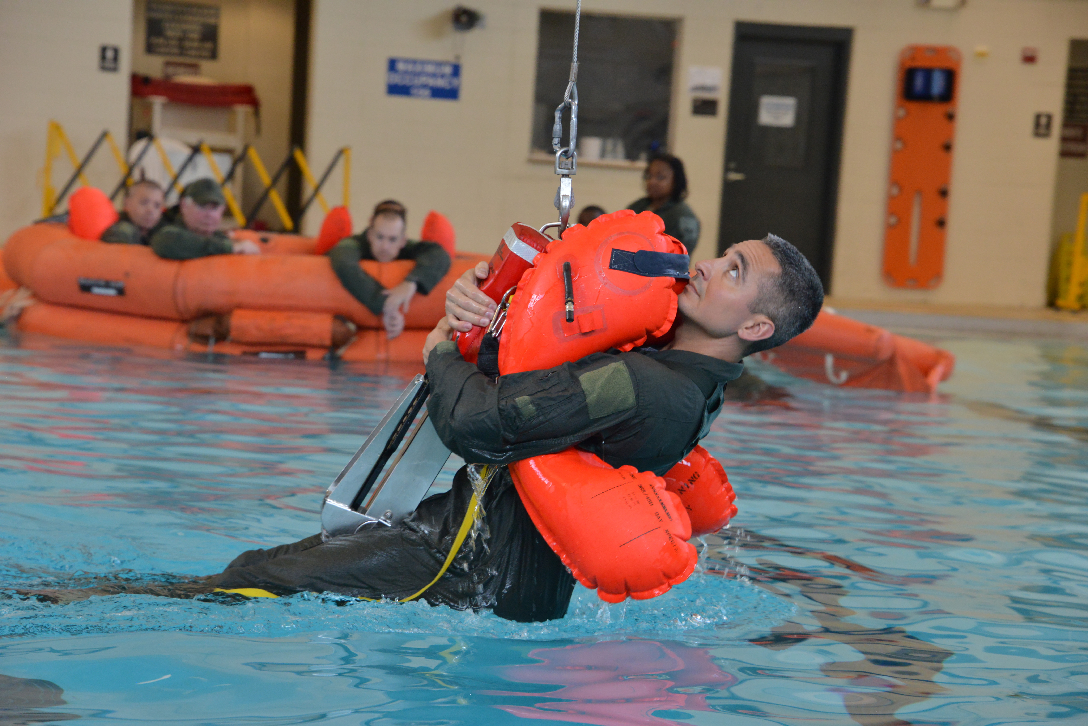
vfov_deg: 11.2
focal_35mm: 122
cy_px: 363
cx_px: 544
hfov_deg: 16.8
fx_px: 3688
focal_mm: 122
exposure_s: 1/125
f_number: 8
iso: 2500
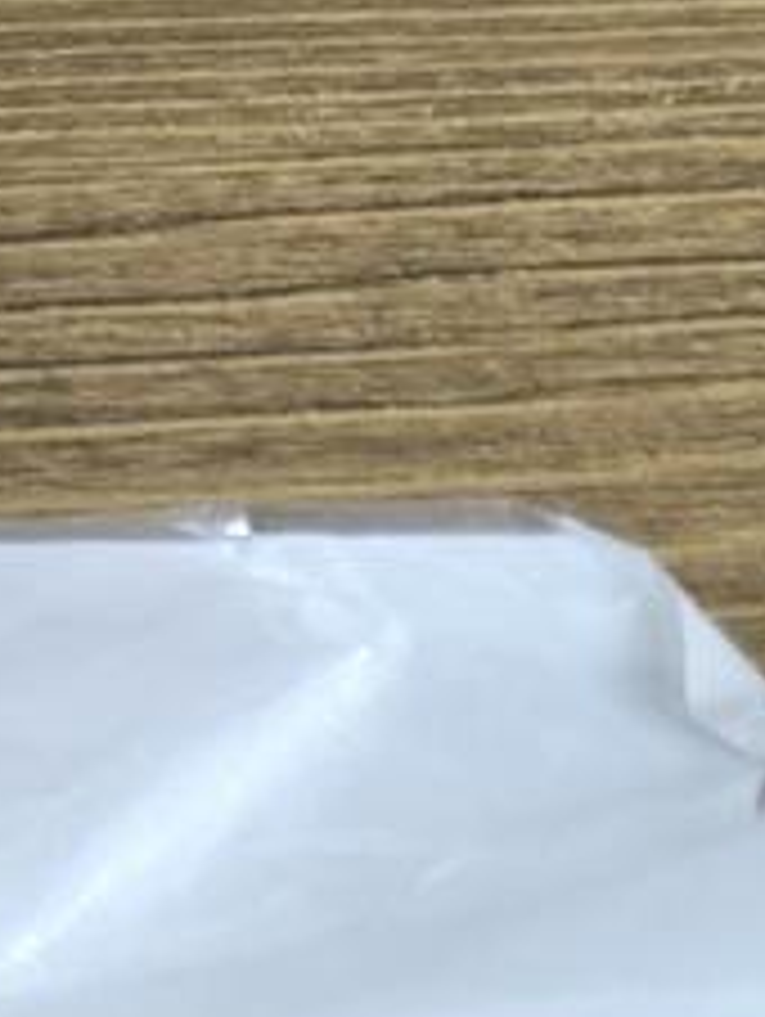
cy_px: 2804
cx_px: 1080
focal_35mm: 130
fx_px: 3823
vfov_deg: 11.2
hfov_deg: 11.1
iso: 500
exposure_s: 1/120
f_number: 1.7
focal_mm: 6.3
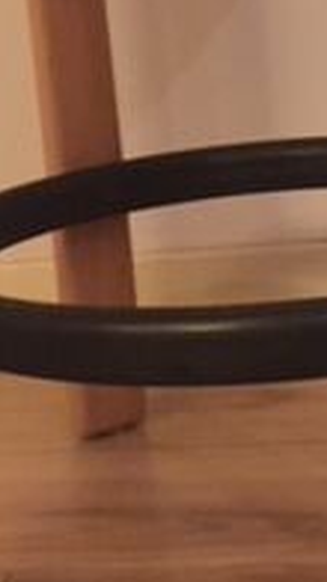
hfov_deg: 11.7
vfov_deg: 20.1
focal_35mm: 103
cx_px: 137
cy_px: -15
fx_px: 1590
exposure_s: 1/4
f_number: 2.2
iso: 160
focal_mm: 4.15
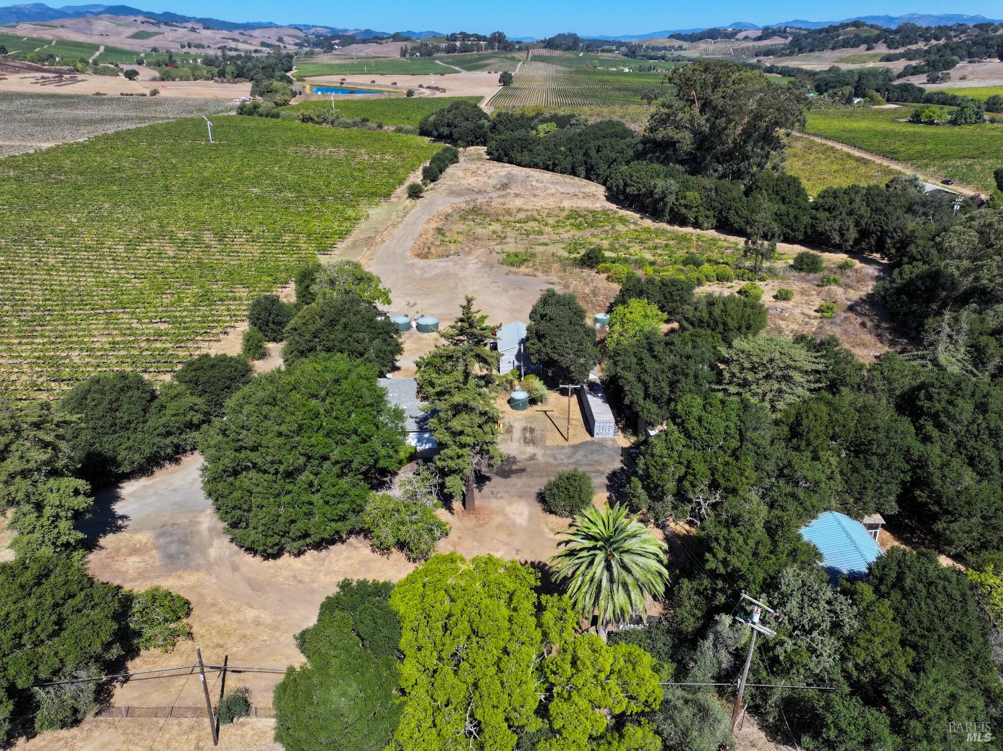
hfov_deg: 71.6
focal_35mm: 24
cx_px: 502
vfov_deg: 56.8
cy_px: 376
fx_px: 695
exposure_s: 1/1600
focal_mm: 12.29
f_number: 2.8
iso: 110
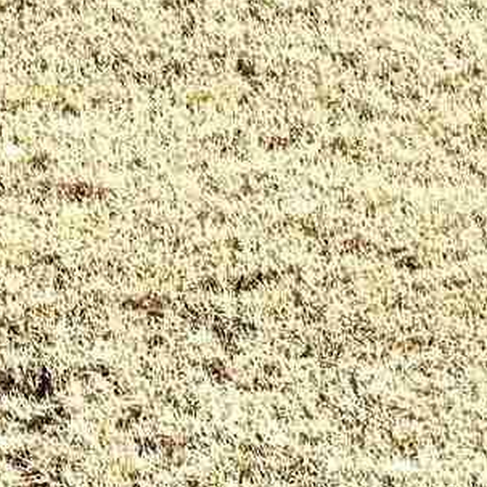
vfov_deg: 7.1
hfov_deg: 8.0
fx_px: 3422
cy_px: -1046
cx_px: -148
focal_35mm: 215
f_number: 1.78
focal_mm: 6.76
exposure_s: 1/2907
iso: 100
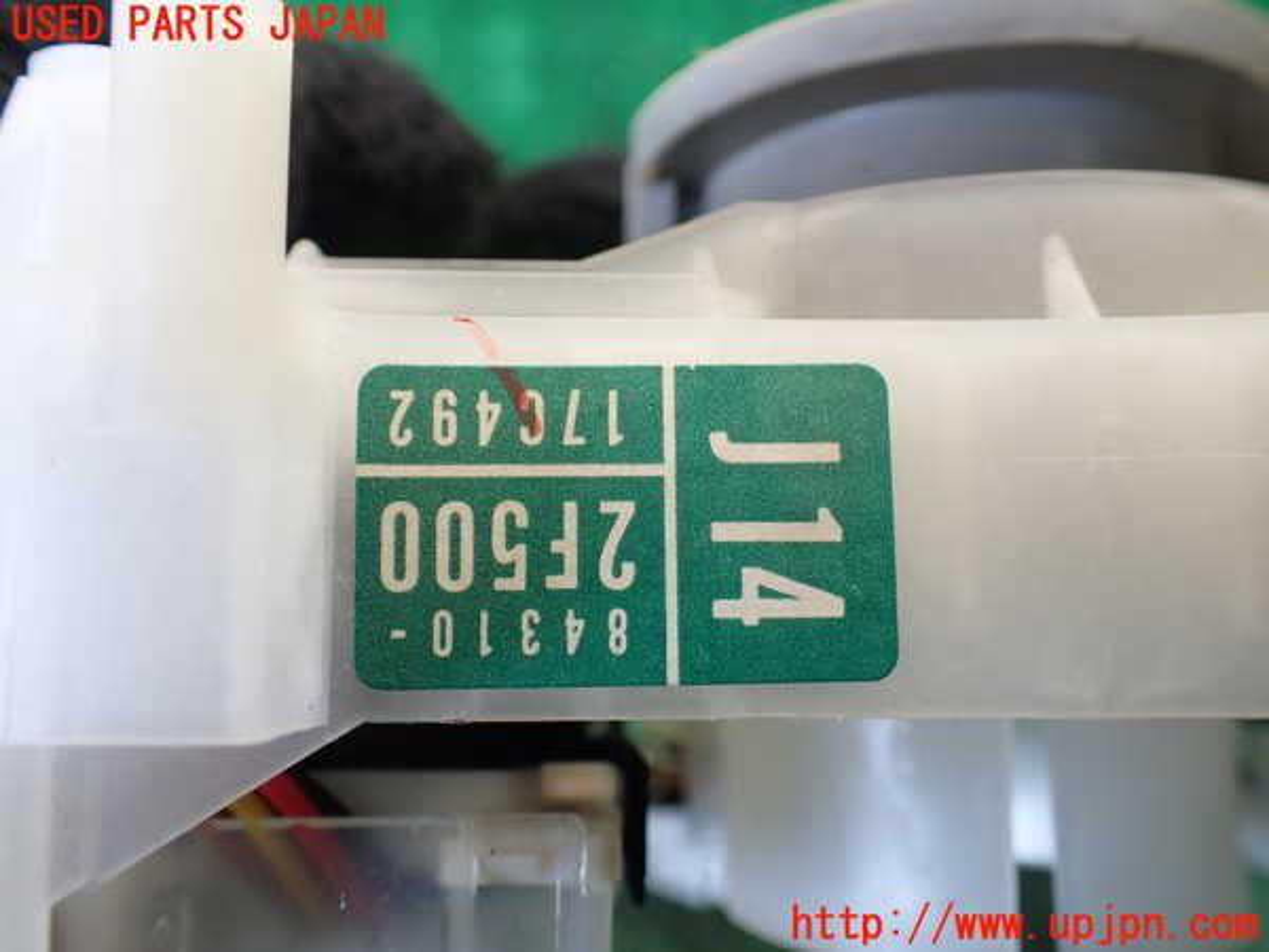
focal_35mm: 30
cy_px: 476
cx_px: 634
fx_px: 1100
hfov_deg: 60.0
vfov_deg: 46.8
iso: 160
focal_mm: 5.4
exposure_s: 1/125
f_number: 2.3
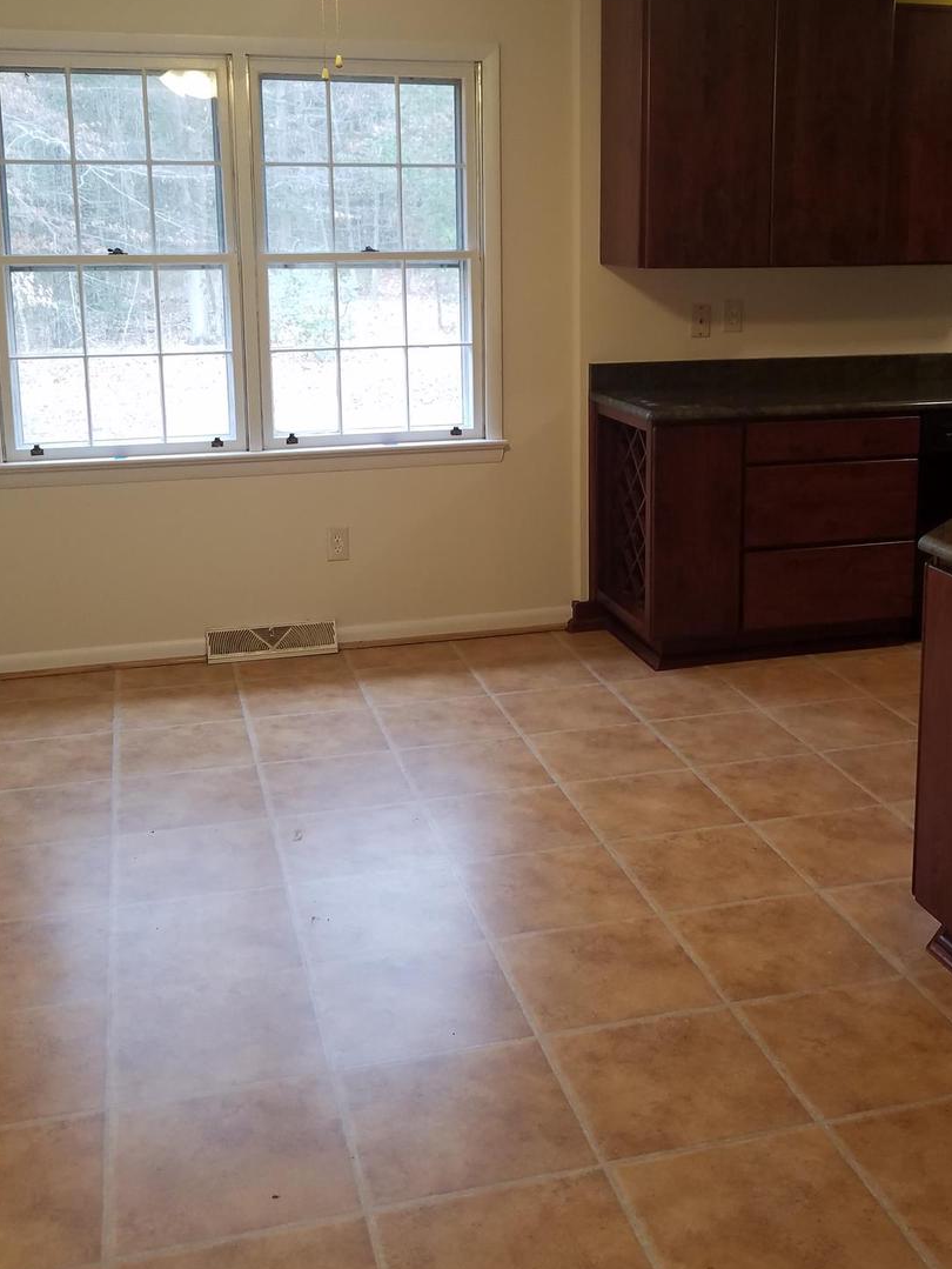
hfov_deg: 38.6
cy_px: 509
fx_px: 1356
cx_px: 542
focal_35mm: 37
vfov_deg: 49.8
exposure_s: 1/60
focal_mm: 4.2
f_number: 1.7
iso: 80
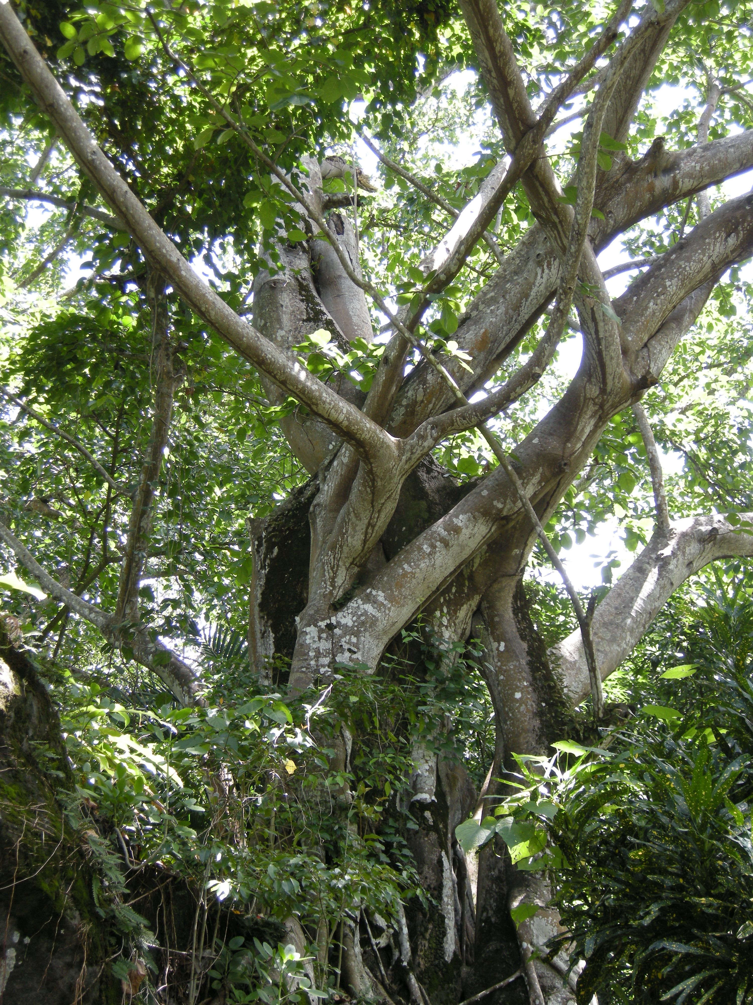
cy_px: 502
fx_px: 1363
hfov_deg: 30.9
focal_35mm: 47
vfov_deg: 40.4
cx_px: 376
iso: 81
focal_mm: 10.1
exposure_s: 1/52.8
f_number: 3.1
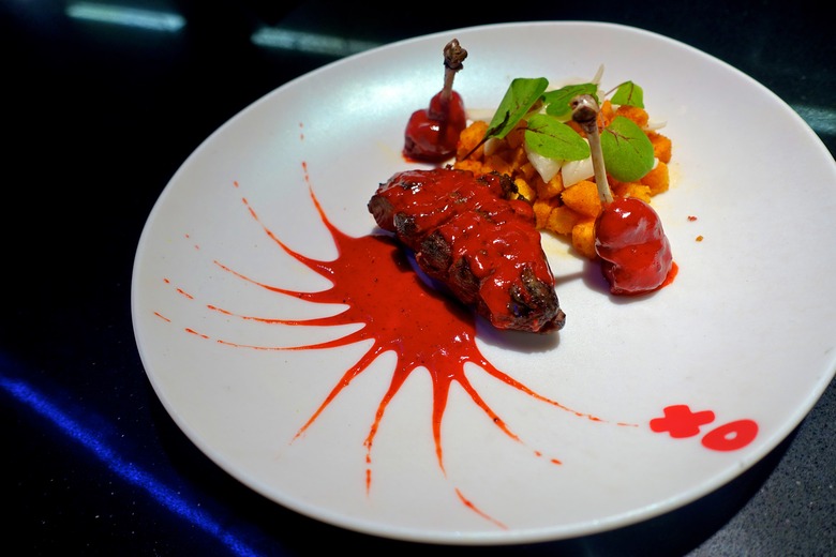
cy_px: 278
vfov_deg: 53.1
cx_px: 418
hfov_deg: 73.7
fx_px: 557
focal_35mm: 24
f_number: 2.8
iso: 125
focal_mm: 8.8
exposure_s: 1/80
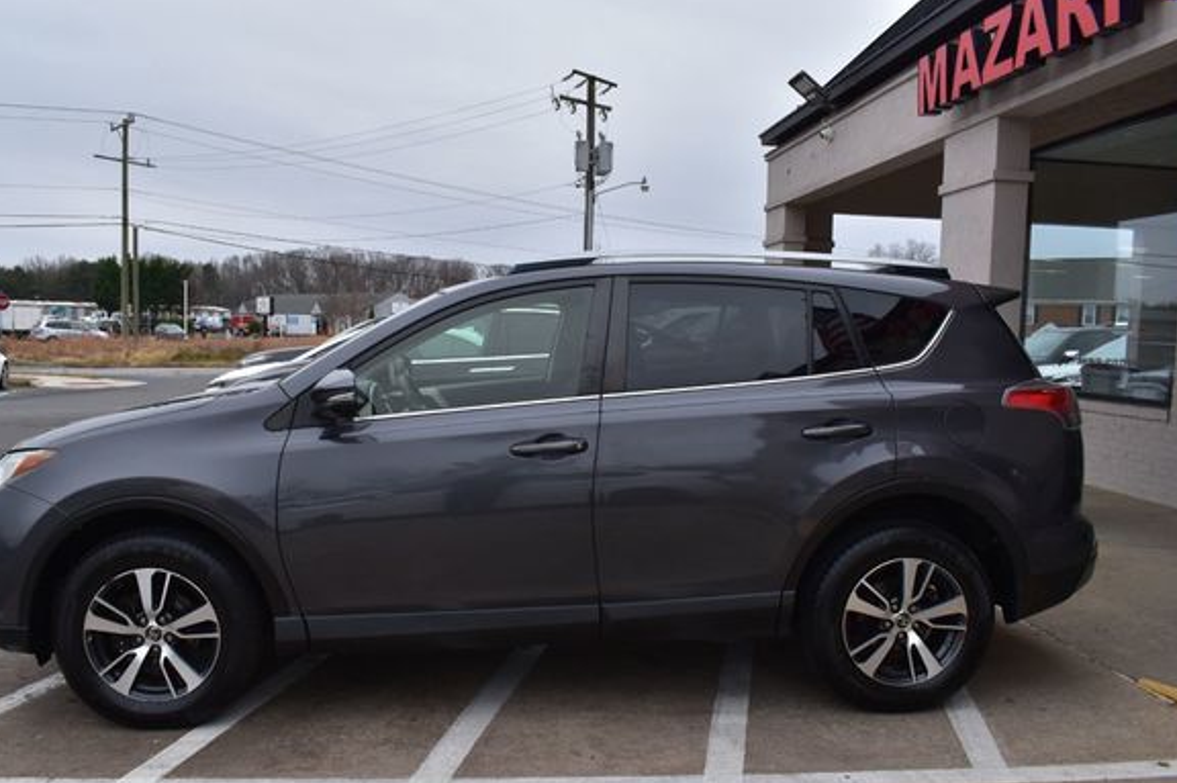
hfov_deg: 61.9
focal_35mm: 30
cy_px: 421
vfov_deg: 43.5
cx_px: 539
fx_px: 980
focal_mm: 18
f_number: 10
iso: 400
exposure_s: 1/250
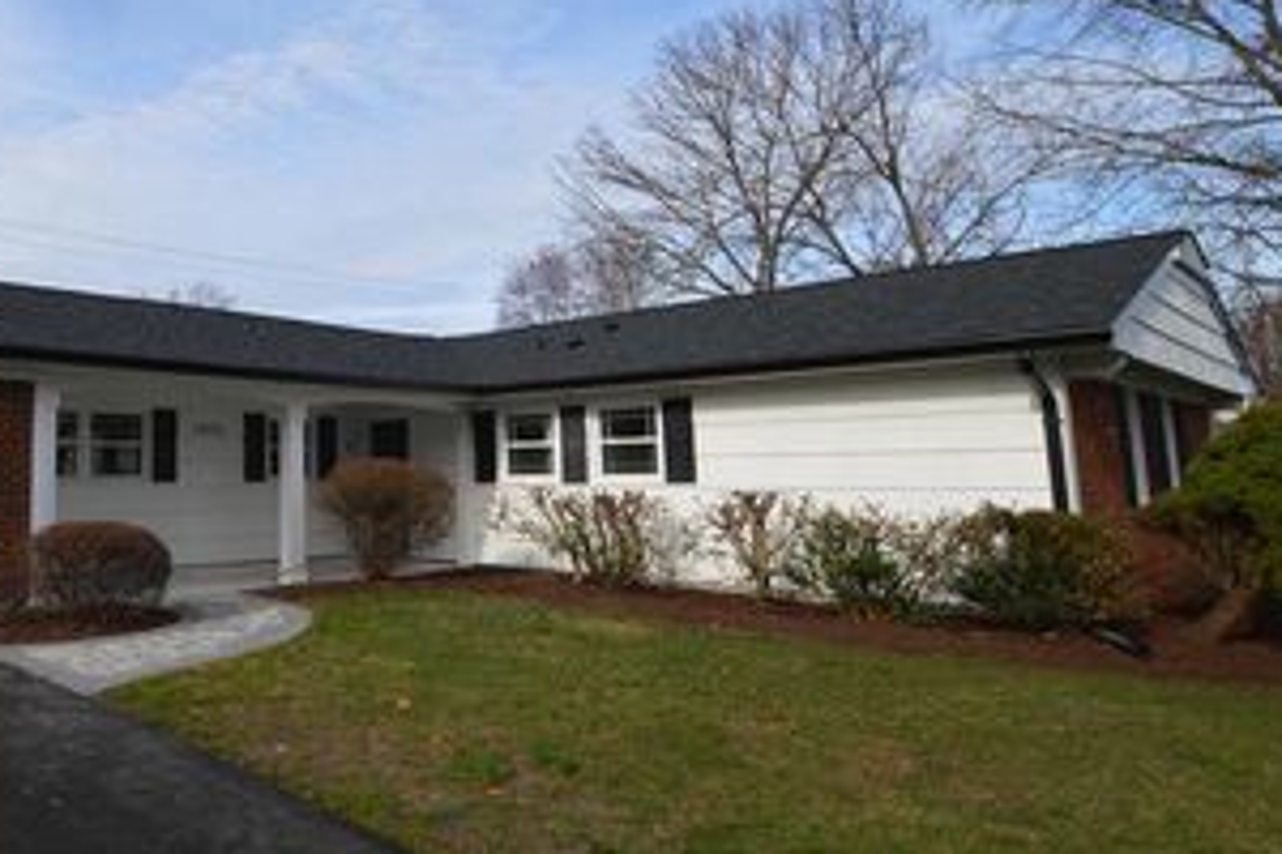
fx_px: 890
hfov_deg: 65.0
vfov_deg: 51.0
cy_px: 344
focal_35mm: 25
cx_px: 252
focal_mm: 10
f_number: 7.1
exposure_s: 1/250
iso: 100
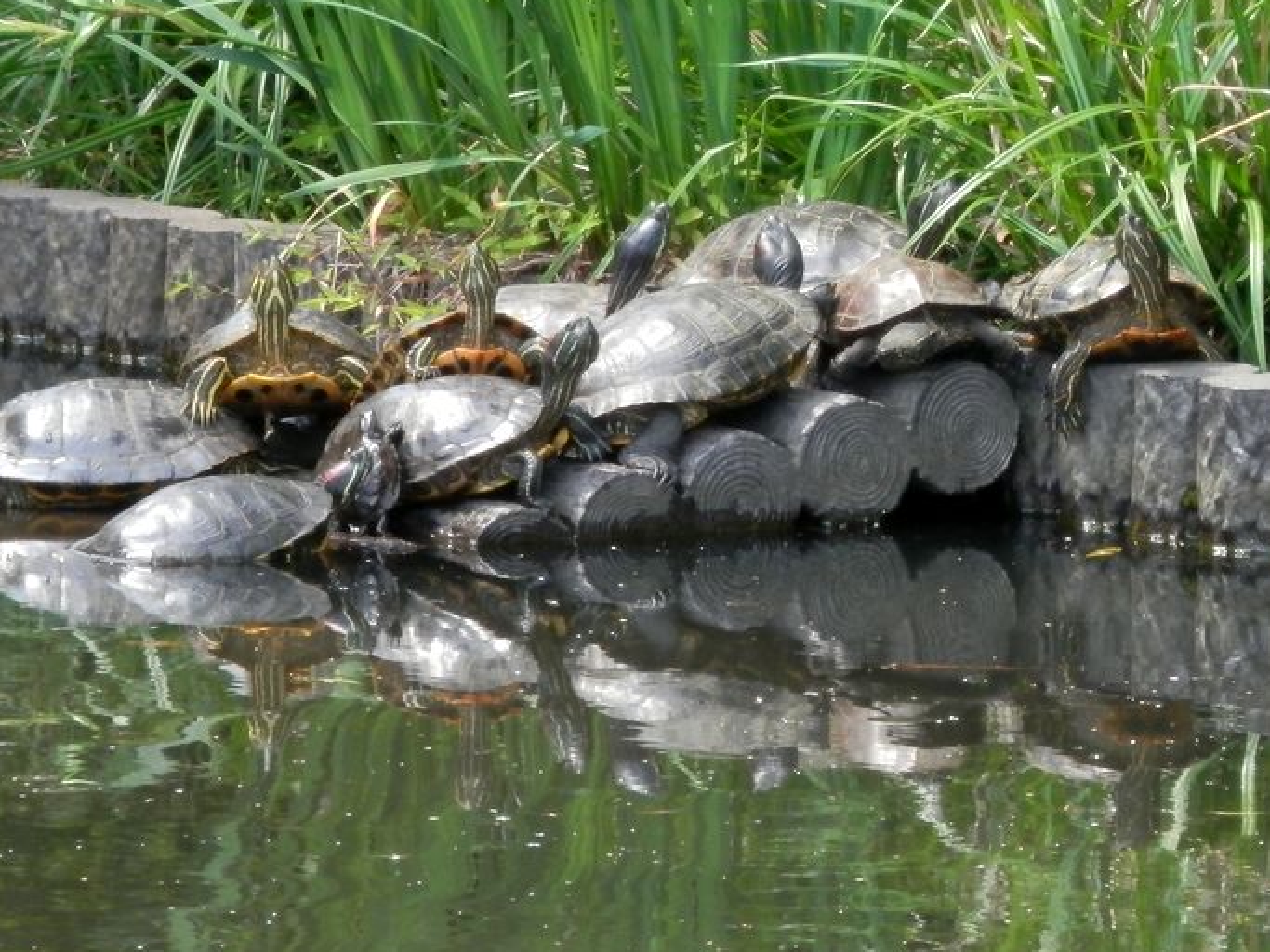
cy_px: 486
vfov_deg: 3.2
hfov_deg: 4.2
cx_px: 580
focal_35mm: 470
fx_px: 17240
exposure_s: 1/100
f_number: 6.9
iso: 200
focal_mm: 71.6
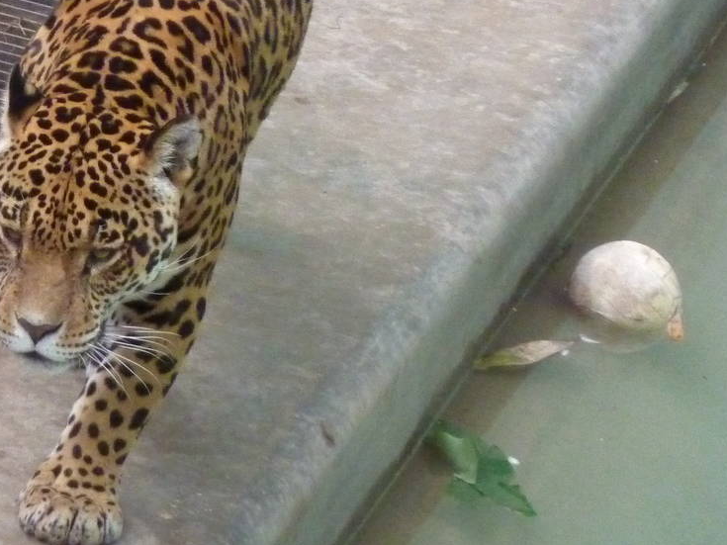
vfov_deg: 2.6
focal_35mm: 566
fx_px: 11885
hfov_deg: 3.5
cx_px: -37
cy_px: 35
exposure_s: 1/160
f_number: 4.7
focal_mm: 42.6
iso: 800
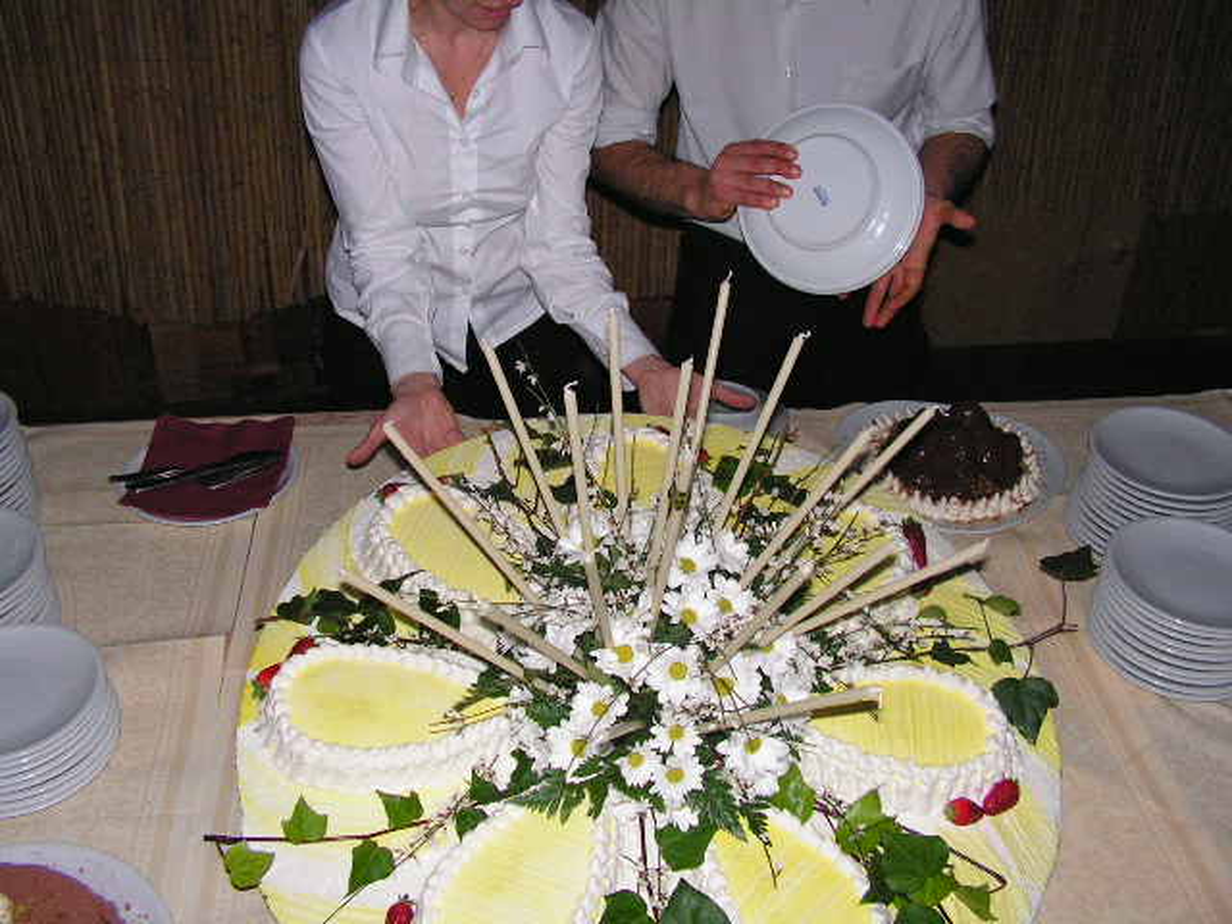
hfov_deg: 51.4
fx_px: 1281
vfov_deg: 39.7
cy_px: 462
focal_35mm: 36
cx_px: 616
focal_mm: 6
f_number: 3.2
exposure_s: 1/40
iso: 200
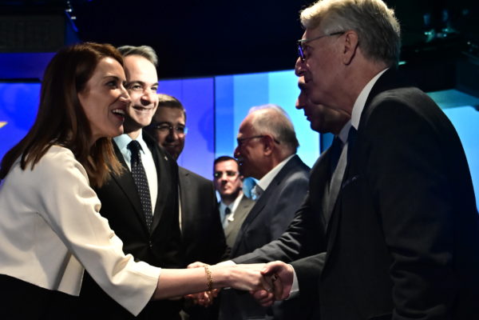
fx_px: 772
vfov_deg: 23.4
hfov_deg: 34.5
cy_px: 160
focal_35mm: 58
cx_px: 240
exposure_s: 1/160
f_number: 4
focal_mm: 39
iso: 6400
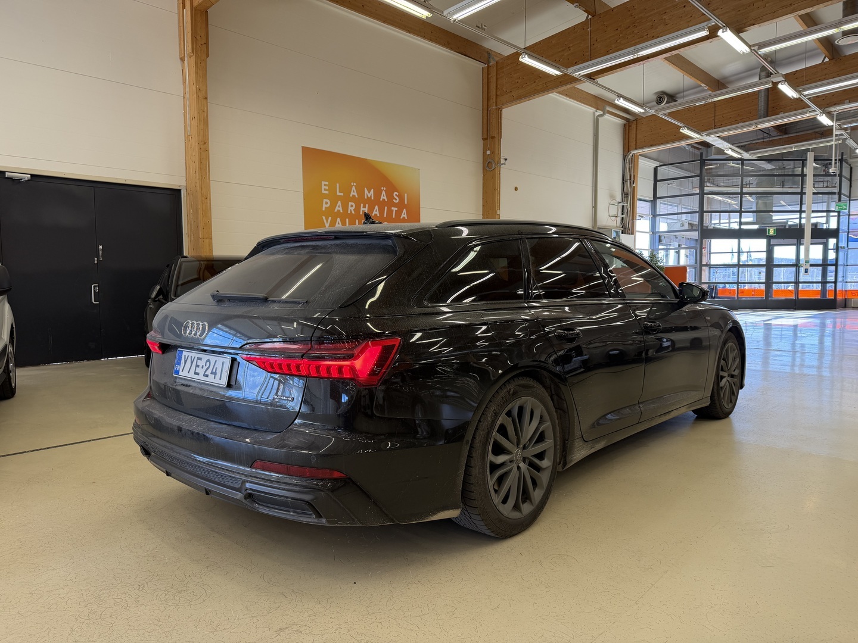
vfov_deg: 56.8
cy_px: 322
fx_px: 595
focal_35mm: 24
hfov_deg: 71.6
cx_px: 429
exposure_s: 1/100
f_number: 1.78
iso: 80
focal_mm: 6.76
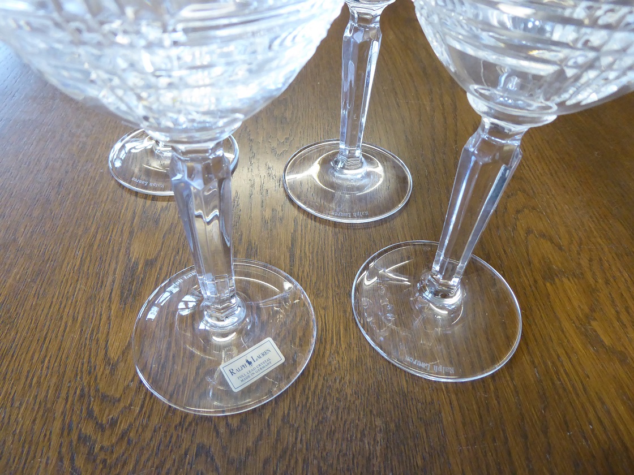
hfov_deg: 69.4
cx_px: 317
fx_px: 458
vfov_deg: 54.9
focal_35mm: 25
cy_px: 238
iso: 400
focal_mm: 4.3
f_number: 3.3
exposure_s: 1/40
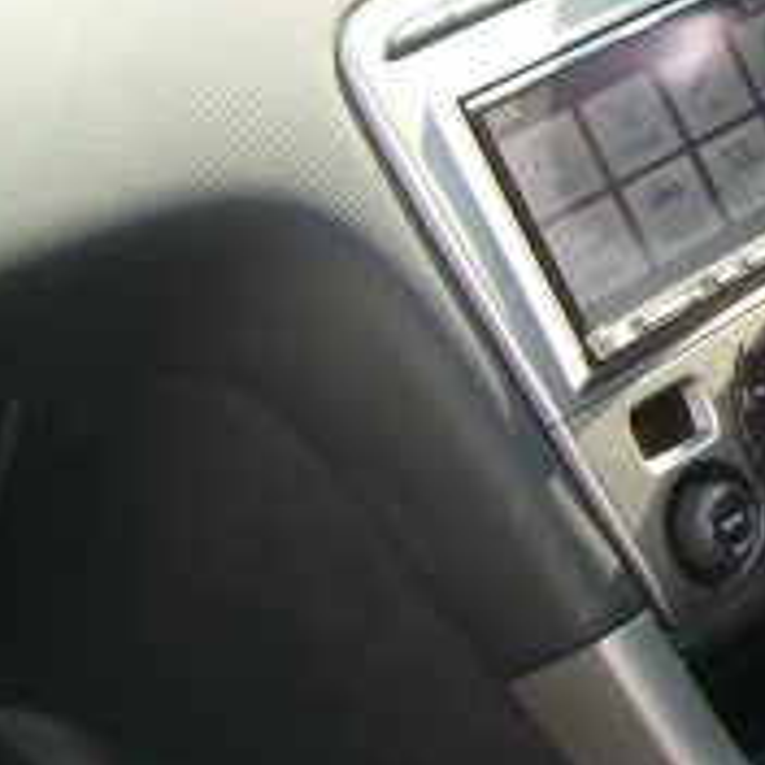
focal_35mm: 122
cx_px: 1339
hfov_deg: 13.0
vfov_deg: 13.7
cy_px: -261
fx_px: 3050
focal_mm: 7.9
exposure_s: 1/160
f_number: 2.8
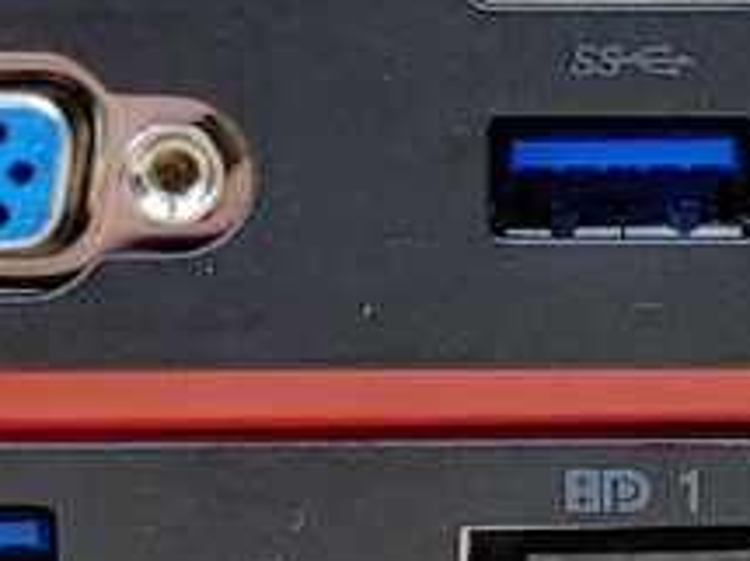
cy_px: 401
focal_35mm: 174
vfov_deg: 8.5
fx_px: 3768
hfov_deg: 11.3
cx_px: 607
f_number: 1.8
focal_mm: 4.36
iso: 50
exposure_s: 1/60
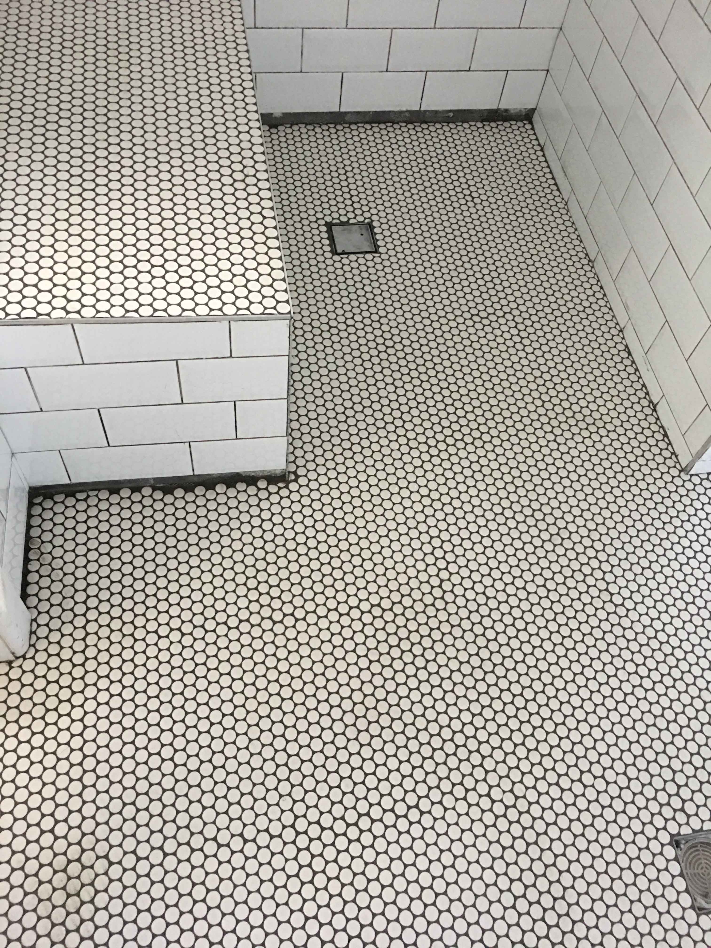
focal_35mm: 29
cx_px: 356
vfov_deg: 61.7
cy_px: 474
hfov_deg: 48.2
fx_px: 794
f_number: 2.2
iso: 125
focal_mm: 4.15
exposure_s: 1/8
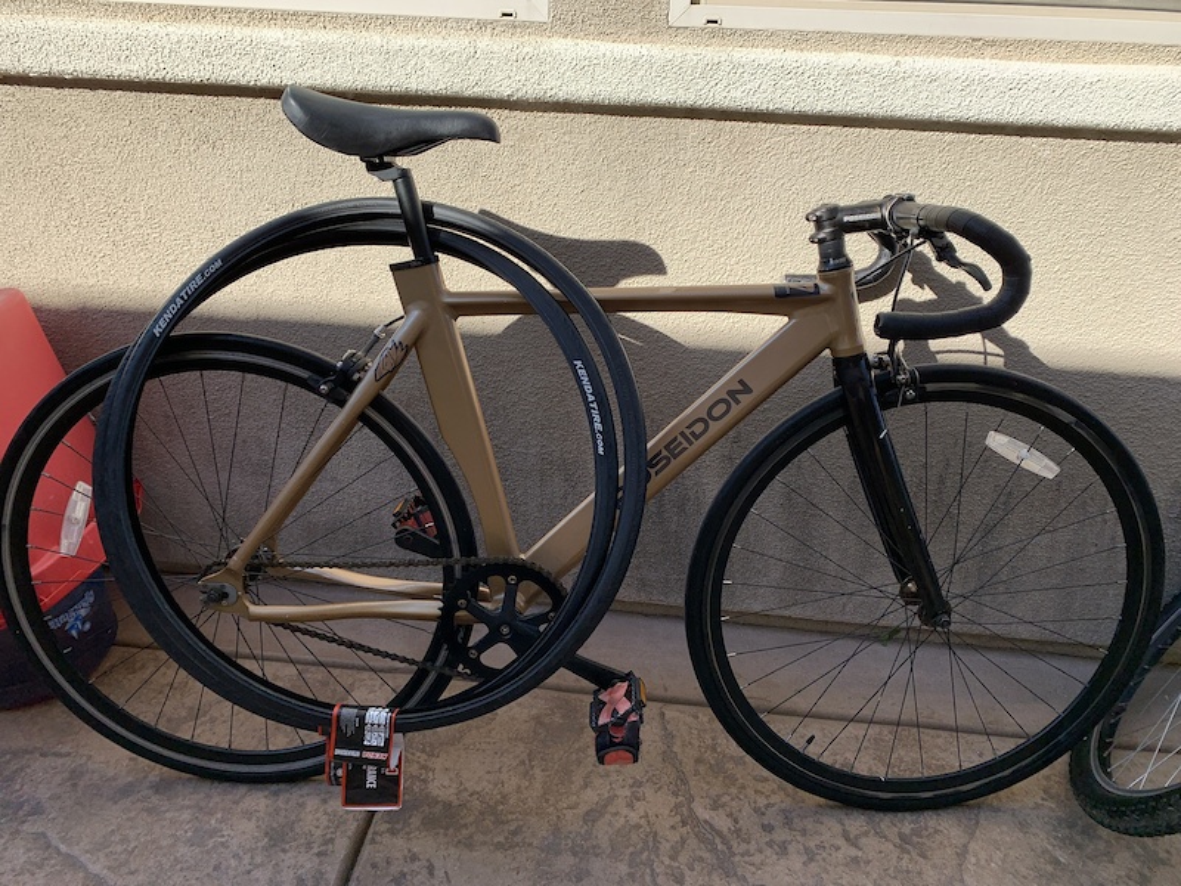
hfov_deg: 67.3
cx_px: 590
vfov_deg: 53.1
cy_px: 443
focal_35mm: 26
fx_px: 887
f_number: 1.8
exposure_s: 1/1220
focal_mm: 4.25
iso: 25
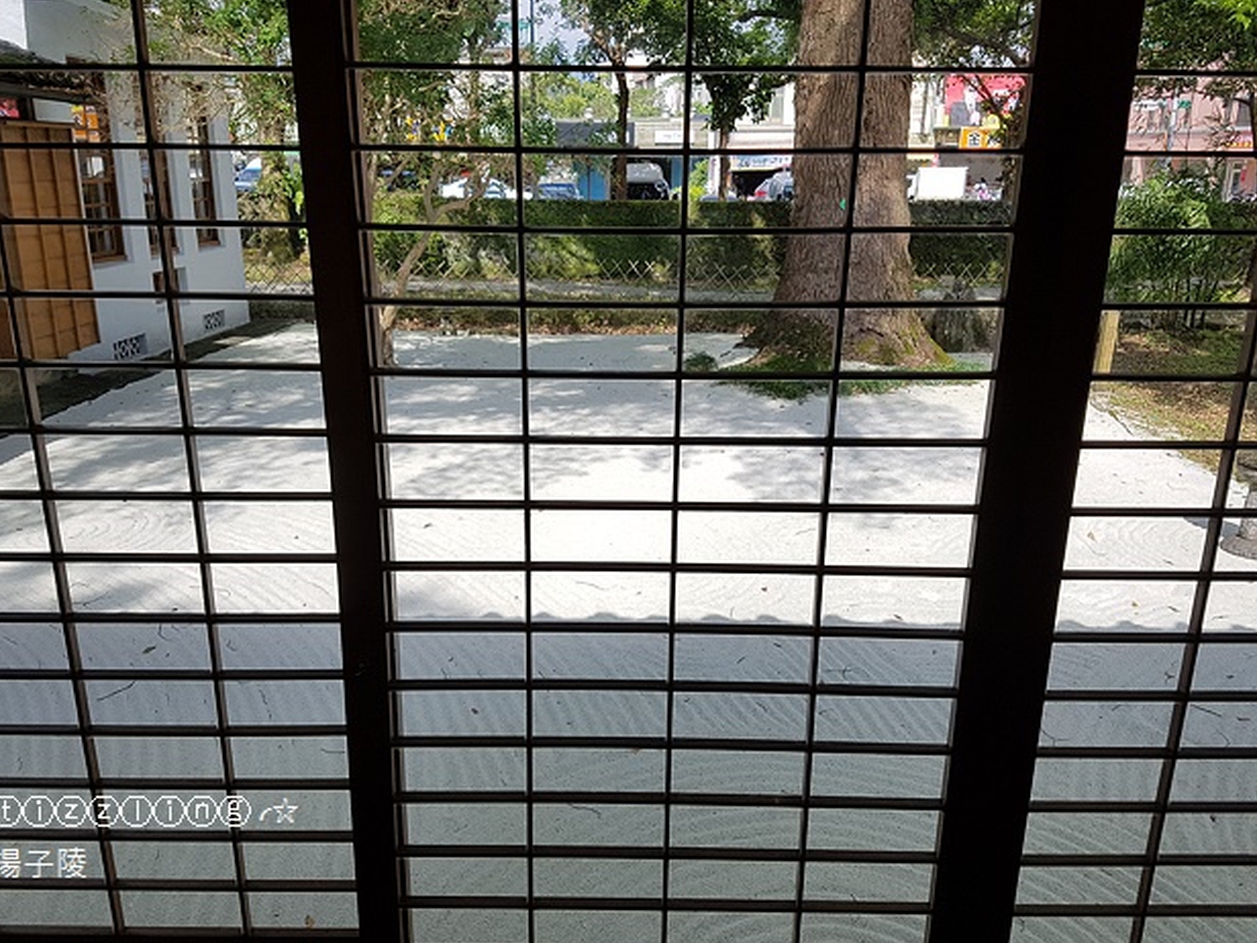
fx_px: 980
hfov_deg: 65.3
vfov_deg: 51.3
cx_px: 620
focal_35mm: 27
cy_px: 486
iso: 50
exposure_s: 1/1648
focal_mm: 4.2
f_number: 1.7
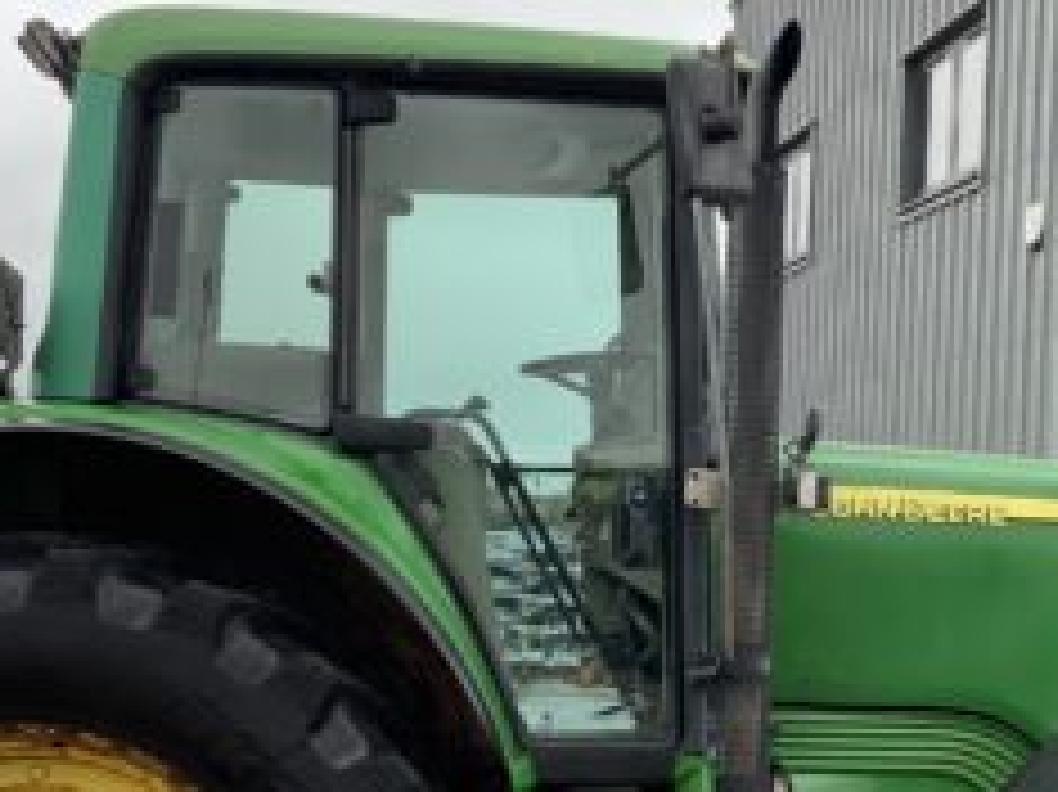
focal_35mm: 79
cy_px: 576
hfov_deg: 24.6
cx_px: 738
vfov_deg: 18.5
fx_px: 2413
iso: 16
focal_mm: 3
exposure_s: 1/129
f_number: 1.8
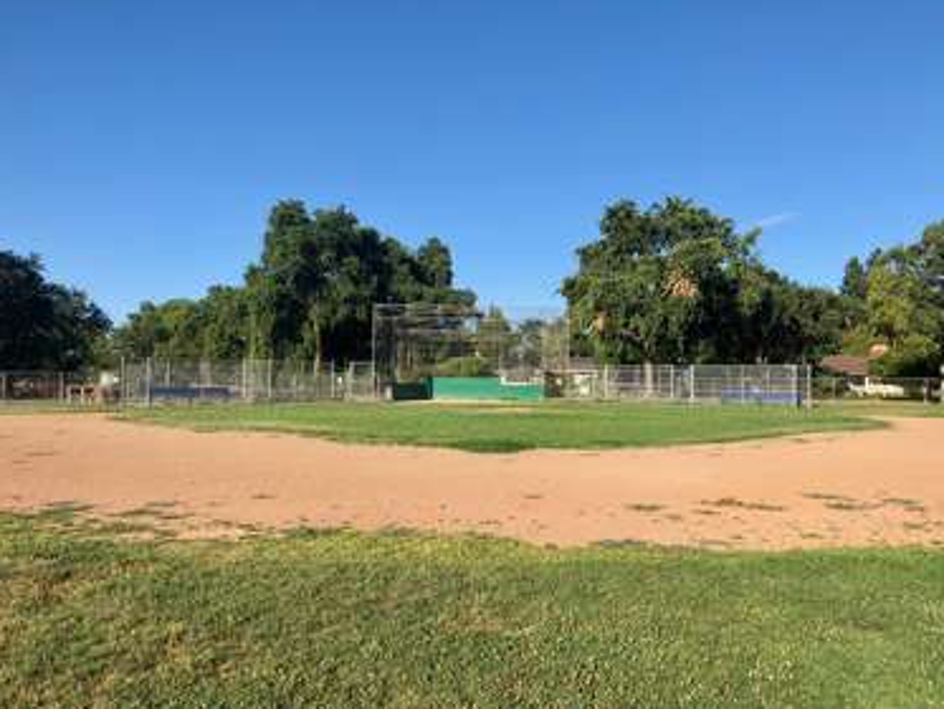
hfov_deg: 59.9
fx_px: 818
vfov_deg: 46.8
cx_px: 499
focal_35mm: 30
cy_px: 352
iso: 20
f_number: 1.8
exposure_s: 1/1715
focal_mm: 4
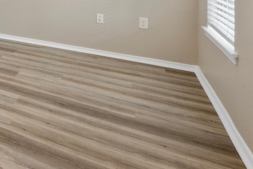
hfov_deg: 34.9
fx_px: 274
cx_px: -74
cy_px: -42
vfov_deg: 28.8
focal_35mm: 39
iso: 250
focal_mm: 14
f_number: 9
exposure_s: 1.6
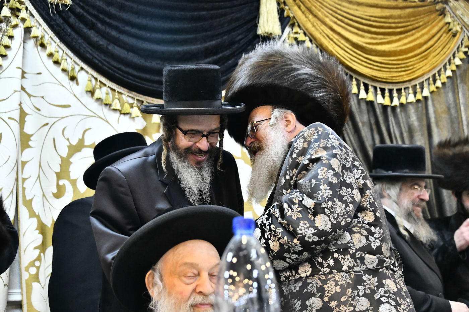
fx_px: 808
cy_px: 156
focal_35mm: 62
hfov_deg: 32.4
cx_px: 234
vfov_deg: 21.9
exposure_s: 1/125
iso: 3200
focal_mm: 62
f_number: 5.6
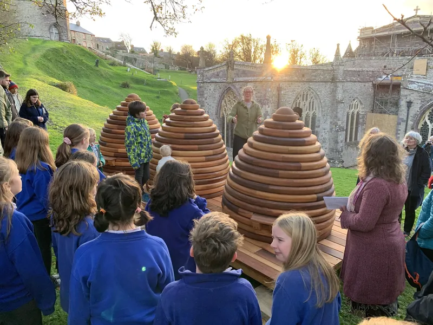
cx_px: 216
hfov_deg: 67.3
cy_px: 162
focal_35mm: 26
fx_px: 325
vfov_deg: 53.1
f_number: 1.8
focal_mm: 4.25
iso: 80
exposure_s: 1/121
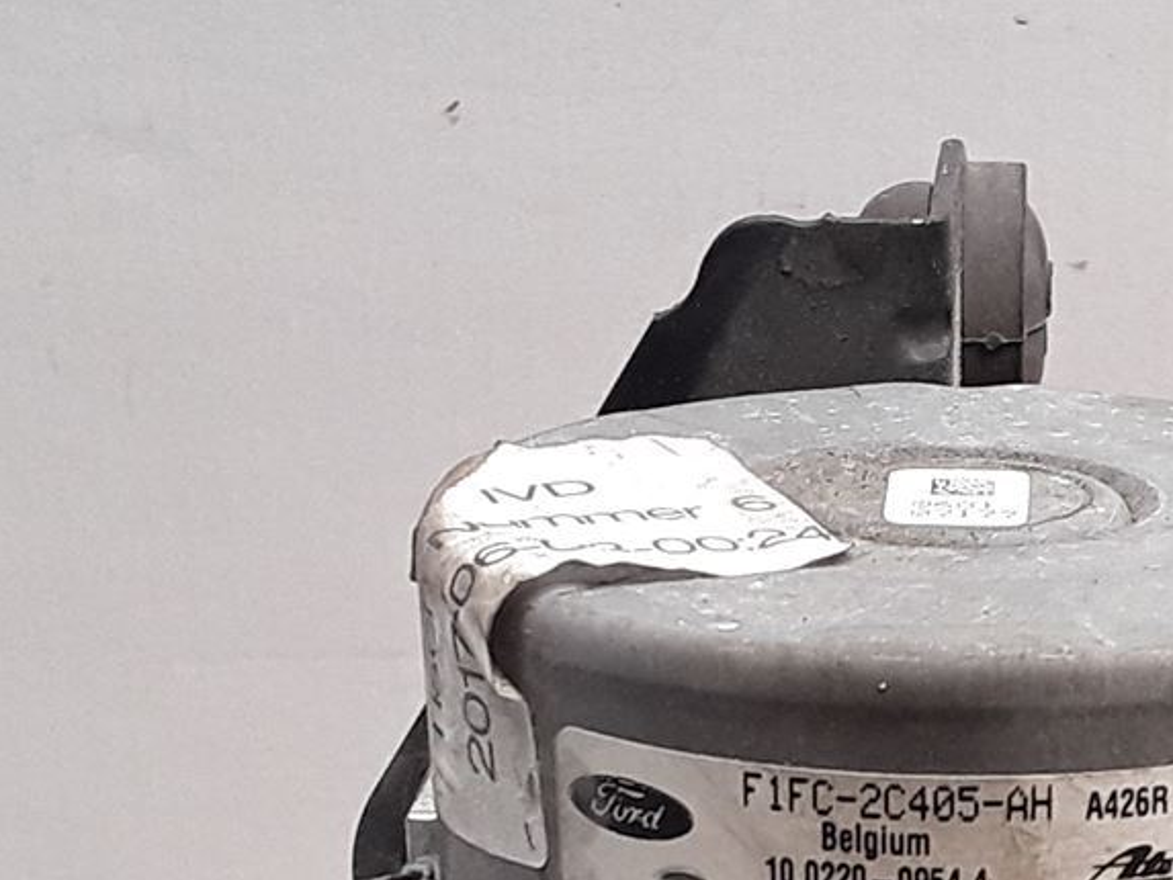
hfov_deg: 19.2
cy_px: 1144
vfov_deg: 14.2
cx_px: 1079
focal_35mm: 100
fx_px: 3389
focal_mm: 2.91
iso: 50
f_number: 1.9
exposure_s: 1/50
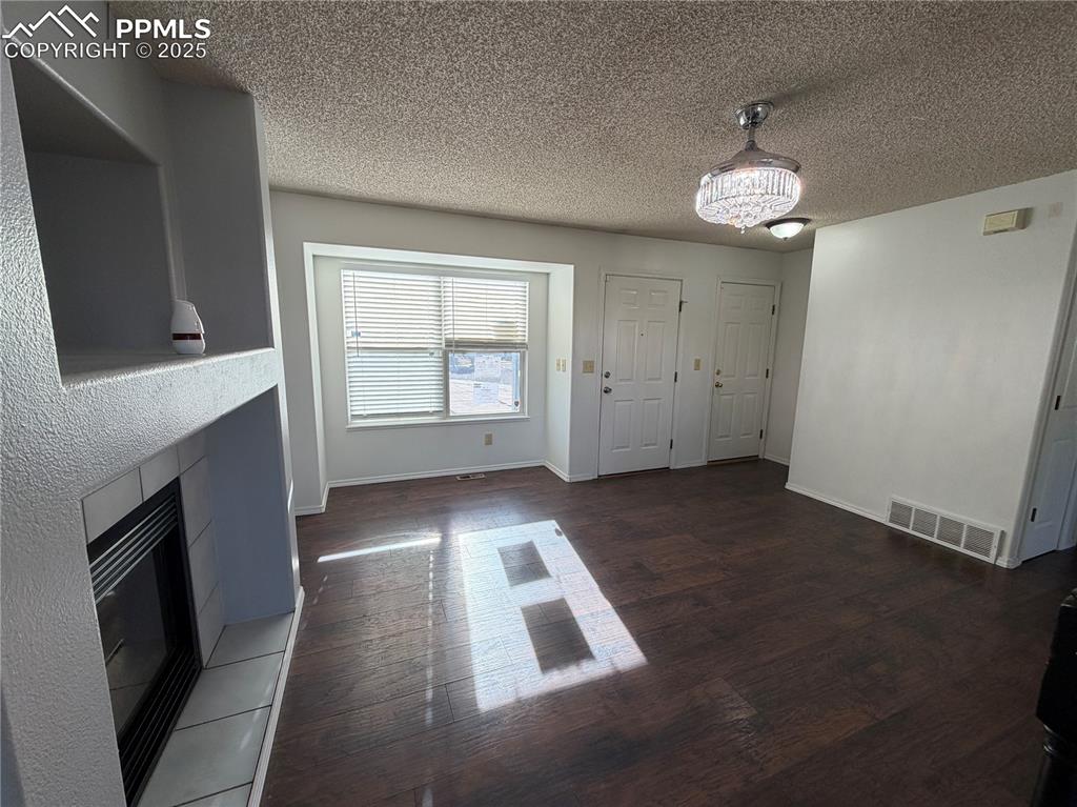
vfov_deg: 85.6
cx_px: 538
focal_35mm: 14
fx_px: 435
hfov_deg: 102.1
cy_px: 404
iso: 64
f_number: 2.2
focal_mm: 2.22
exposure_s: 1/121
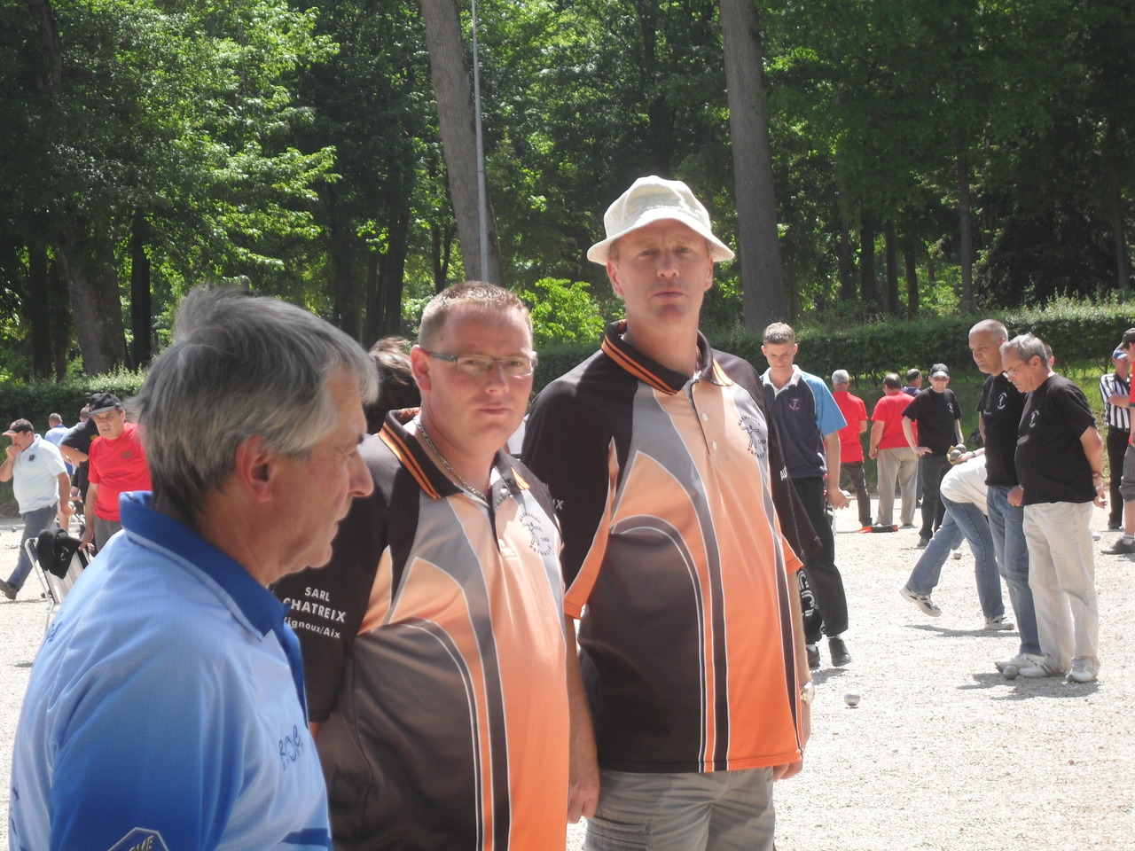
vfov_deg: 14.1
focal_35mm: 105
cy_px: 426
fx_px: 3443
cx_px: 568
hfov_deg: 18.7
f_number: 5.2
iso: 100
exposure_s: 1/180
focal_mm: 18.6
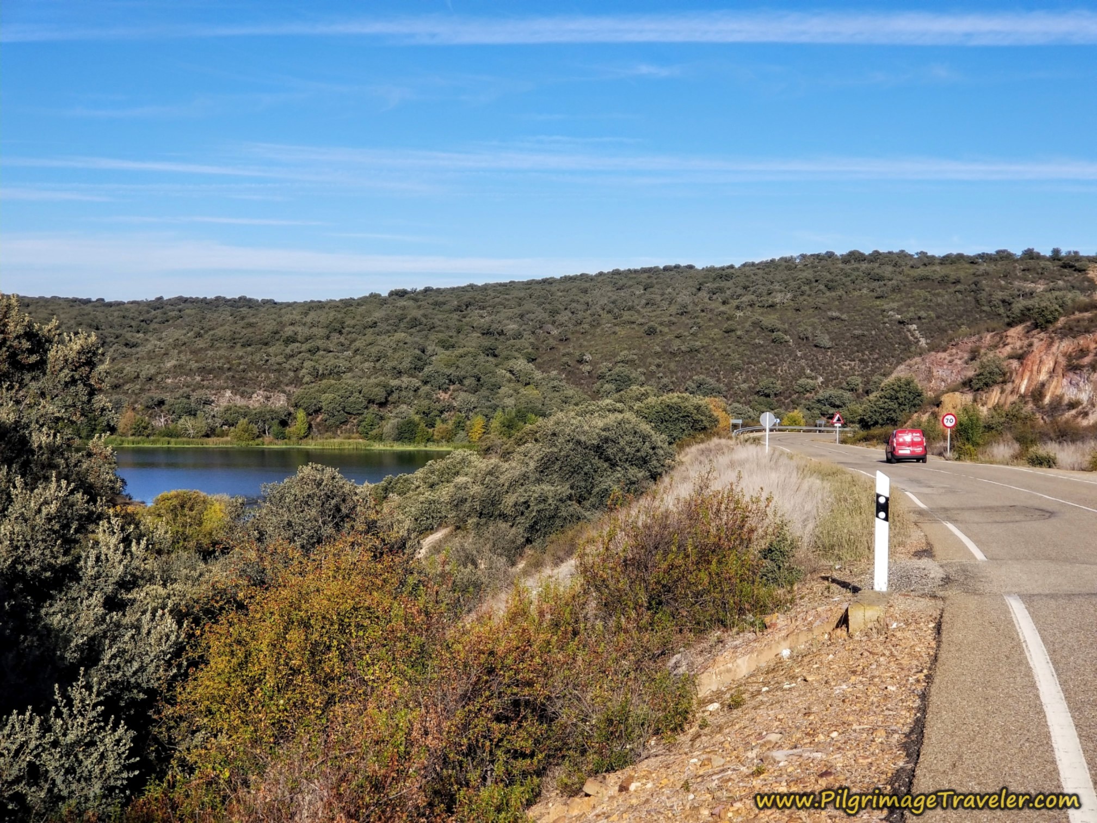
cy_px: 412
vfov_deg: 28.0
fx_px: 1648
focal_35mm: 52
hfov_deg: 36.8
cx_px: 548
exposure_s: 1/838
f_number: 2.4
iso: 25
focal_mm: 6
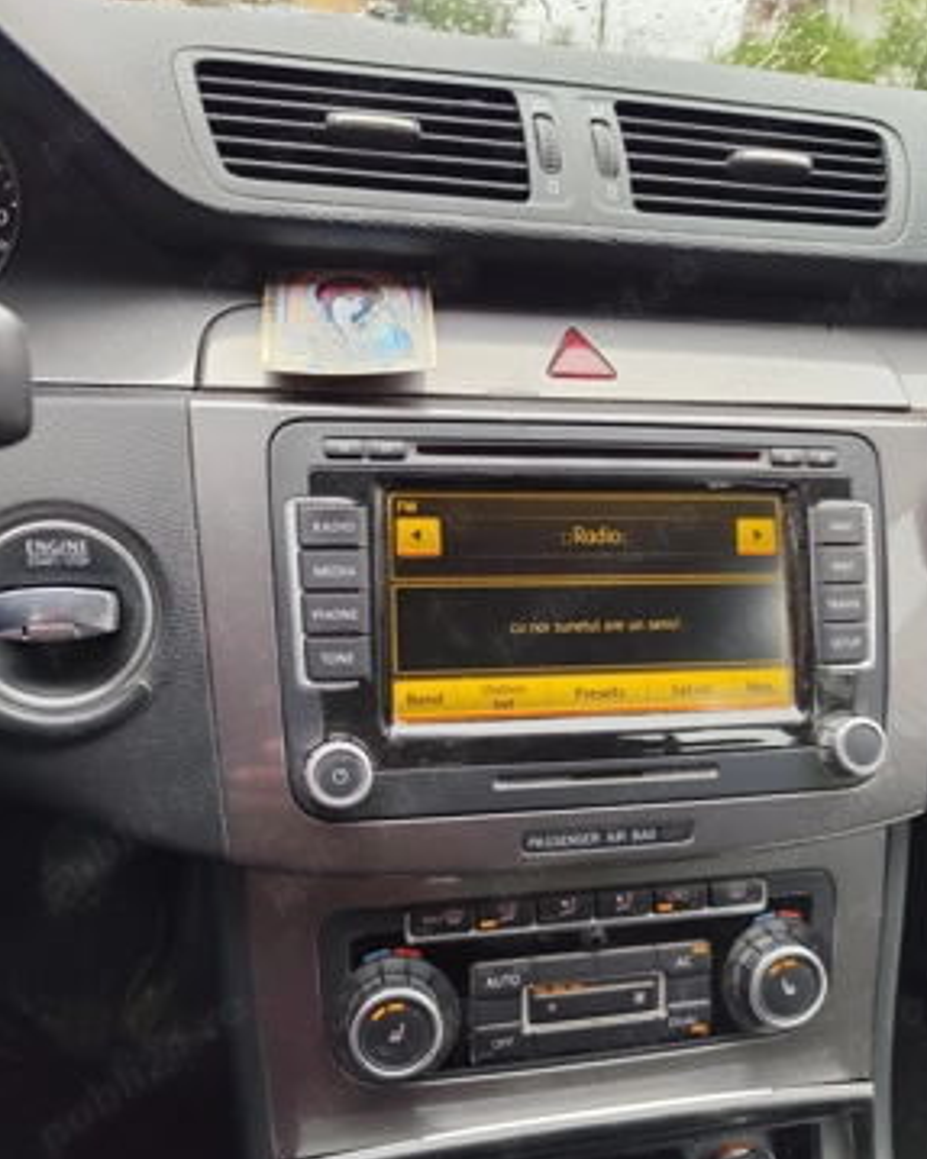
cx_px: 481
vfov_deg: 68.0
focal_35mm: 25
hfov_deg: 56.8
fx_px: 858
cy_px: 633
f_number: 1.65
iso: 100
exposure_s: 1/100
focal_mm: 6.19
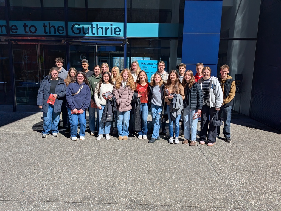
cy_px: 106
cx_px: 140
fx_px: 195
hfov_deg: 71.5
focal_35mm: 24
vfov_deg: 56.9
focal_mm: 6.81
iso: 48
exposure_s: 1/2762
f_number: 1.85
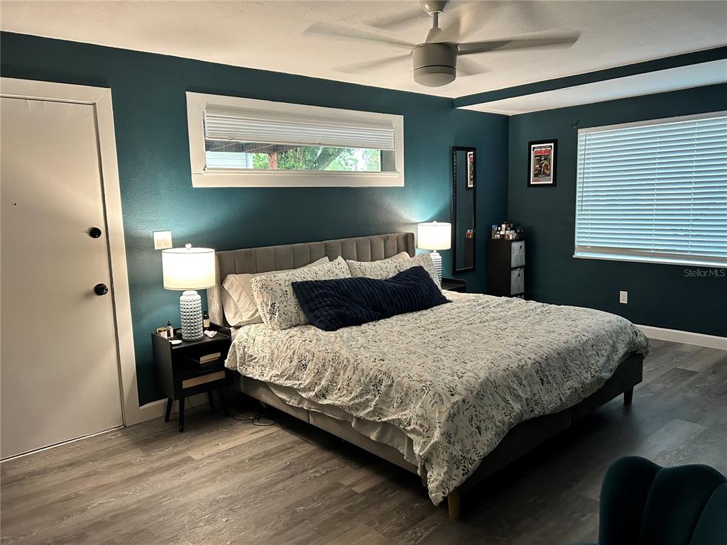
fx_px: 546
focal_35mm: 26
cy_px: 272
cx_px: 364
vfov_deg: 53.1
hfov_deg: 67.3
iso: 250
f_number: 1.5
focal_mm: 5.7
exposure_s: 1/60
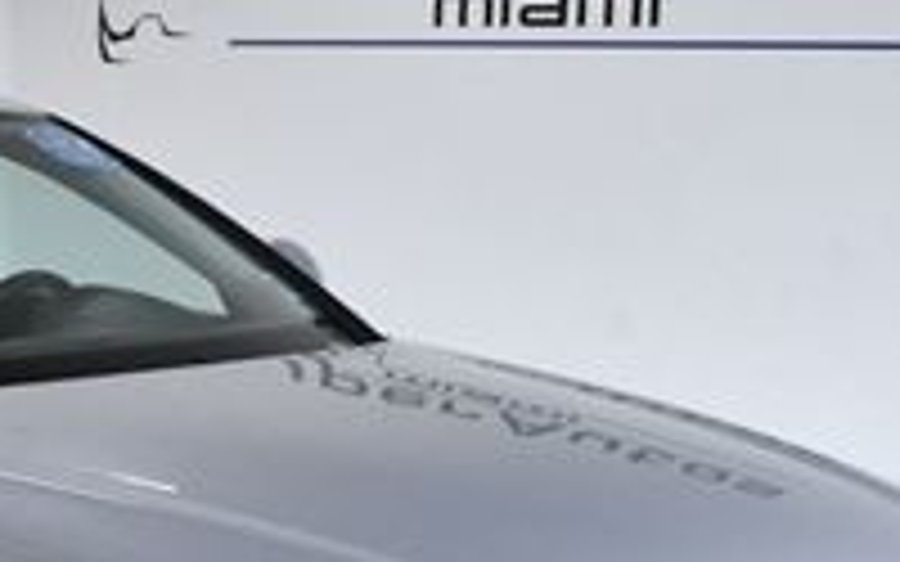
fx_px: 2404
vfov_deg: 13.0
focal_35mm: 98
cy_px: 665
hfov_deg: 20.5
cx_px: -9
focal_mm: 20
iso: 2500
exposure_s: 1/400
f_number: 10
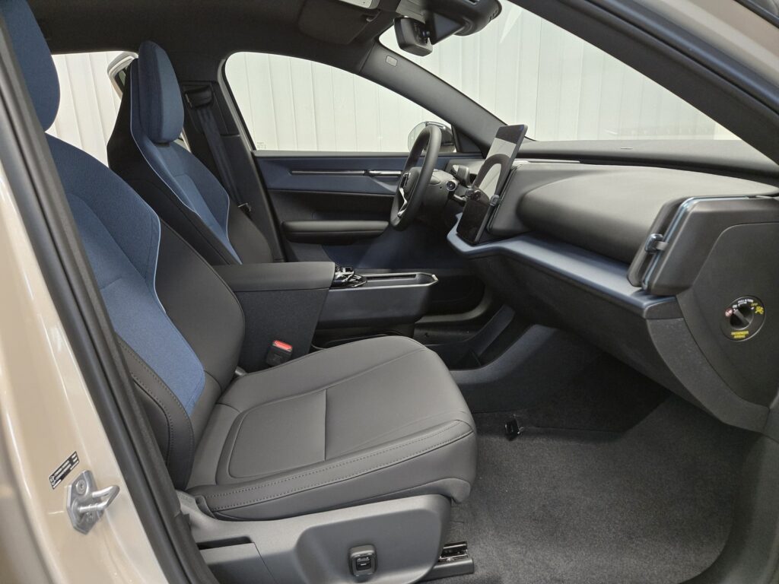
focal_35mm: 23
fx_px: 518
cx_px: 390
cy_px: 292
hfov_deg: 73.9
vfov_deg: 58.9
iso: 640
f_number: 1.8
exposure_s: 1/120
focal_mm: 5.4
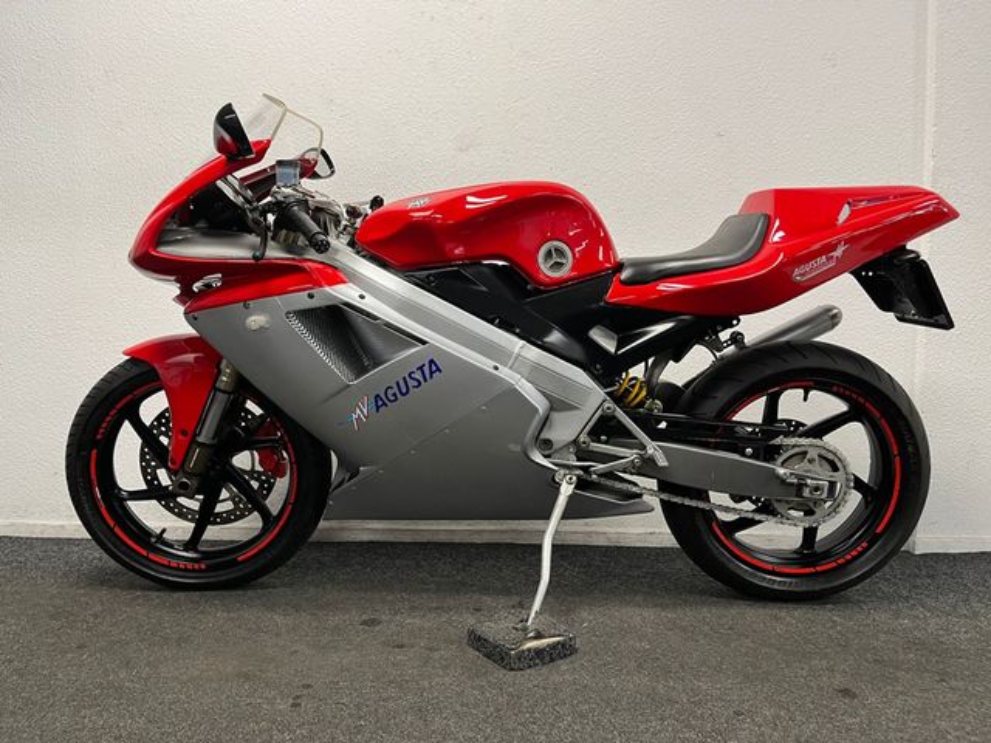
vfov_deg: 53.1
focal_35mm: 26
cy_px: 372
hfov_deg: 67.3
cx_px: 496
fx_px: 744
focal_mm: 5.1
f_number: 1.6
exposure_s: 1/50
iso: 100
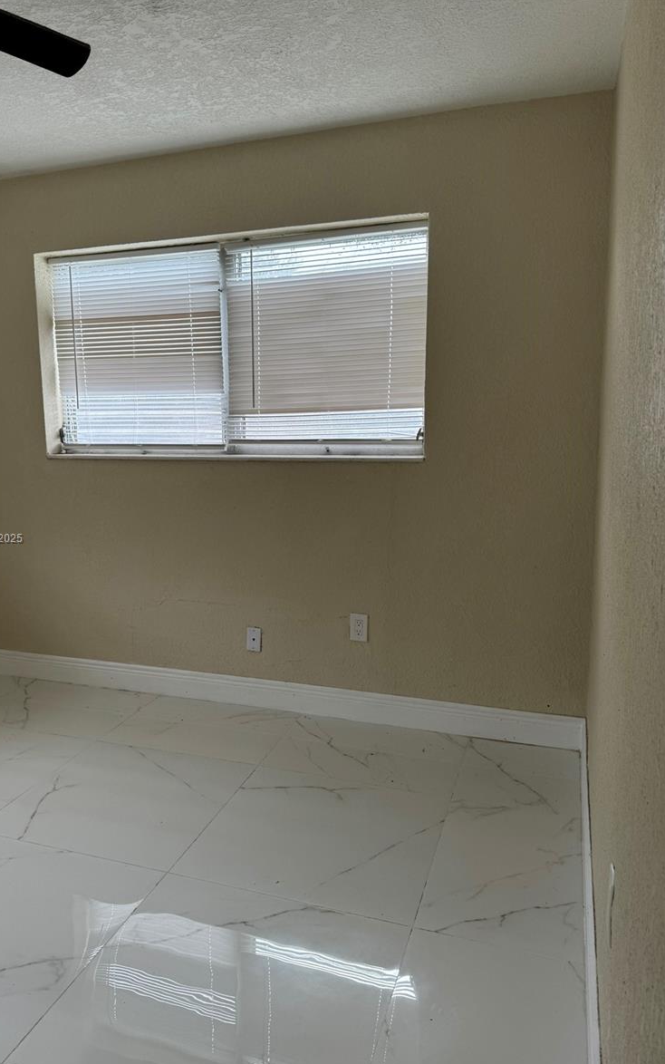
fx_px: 754
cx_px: 265
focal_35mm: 26
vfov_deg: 70.4
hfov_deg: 47.3
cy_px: 539
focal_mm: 6.86
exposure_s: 1/191
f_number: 1.78
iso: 64
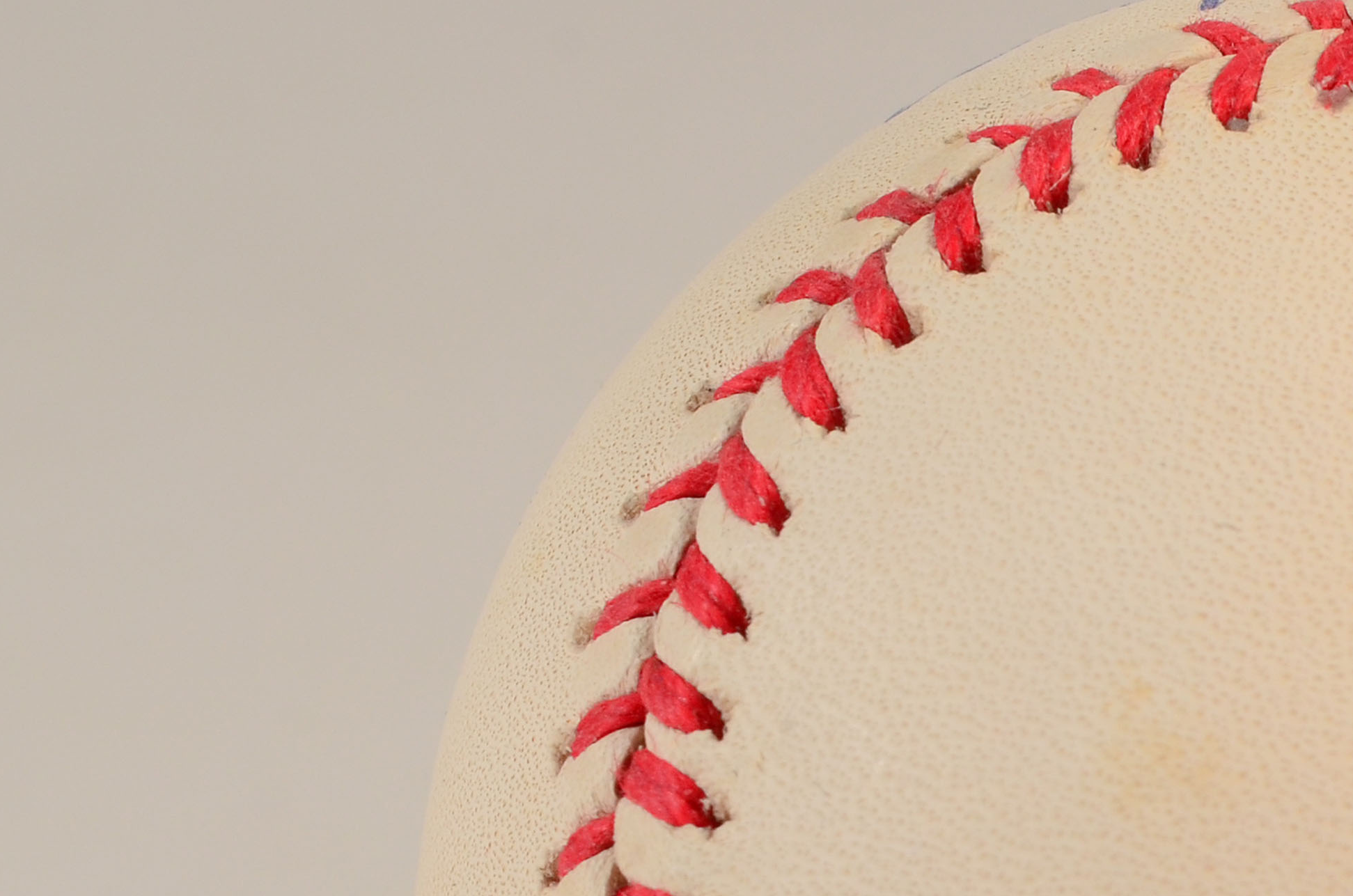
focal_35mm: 209
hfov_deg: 9.7
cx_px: 1519
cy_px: 1025
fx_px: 7849
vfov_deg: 6.5
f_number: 14
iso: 200
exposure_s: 1/160
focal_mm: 55
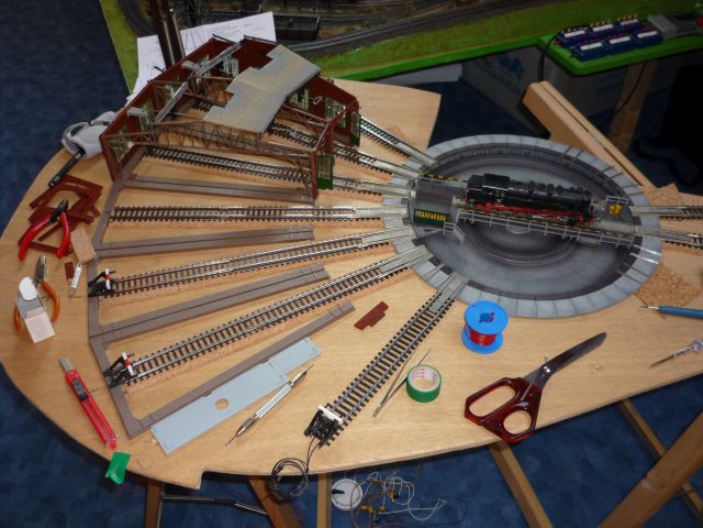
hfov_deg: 55.4
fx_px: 670
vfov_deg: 42.9
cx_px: 352
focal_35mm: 33
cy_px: 264
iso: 100
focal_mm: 5.5
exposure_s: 1/30
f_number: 2.8
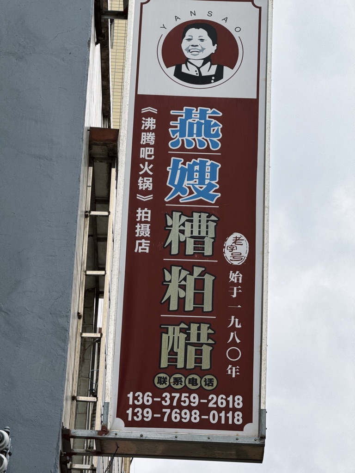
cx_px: 178
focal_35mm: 120
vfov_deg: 16.4
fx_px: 1641
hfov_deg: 12.3
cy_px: 236
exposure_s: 1/860
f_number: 2.8
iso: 50
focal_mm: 15.66
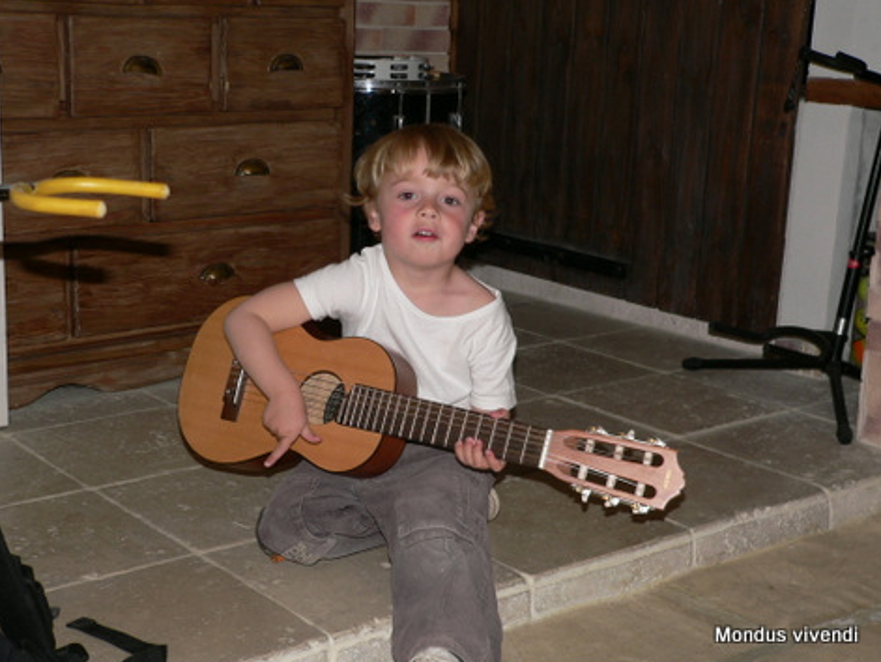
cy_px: 335
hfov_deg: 34.3
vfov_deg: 26.1
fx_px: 1426
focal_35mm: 56
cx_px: 441
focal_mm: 9.2
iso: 100
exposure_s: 1/60
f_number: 2.8
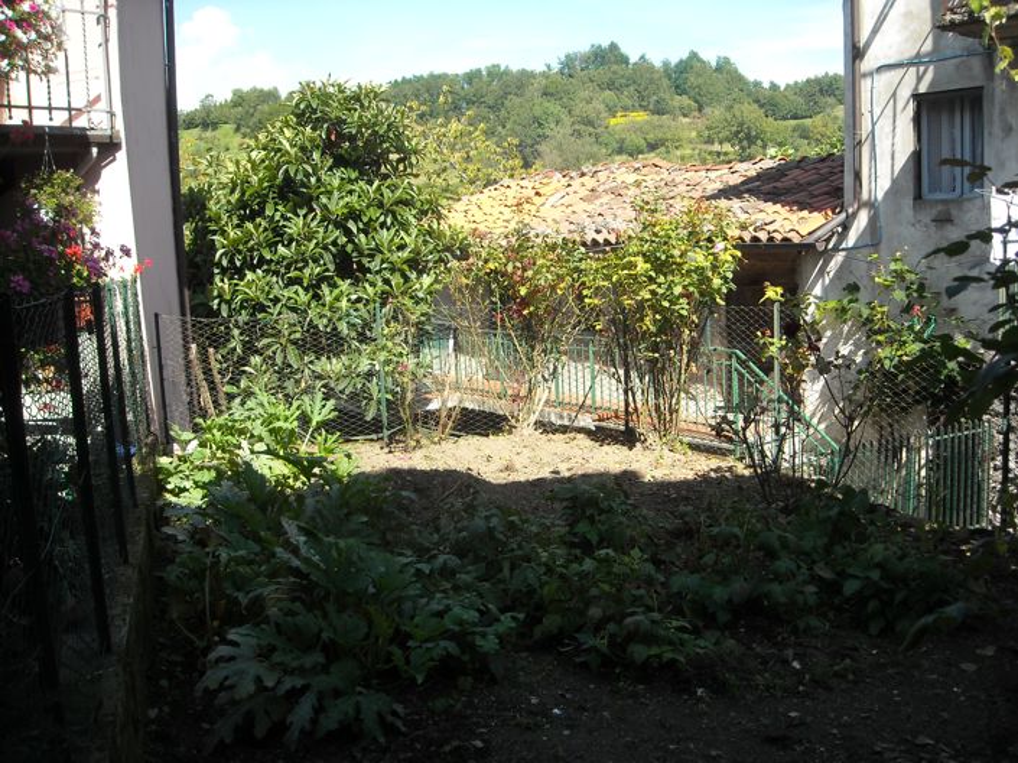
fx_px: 1029
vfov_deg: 40.7
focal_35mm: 35
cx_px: 509
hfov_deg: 52.6
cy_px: 382
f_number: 2.8
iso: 64
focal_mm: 5.7
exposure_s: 1/384
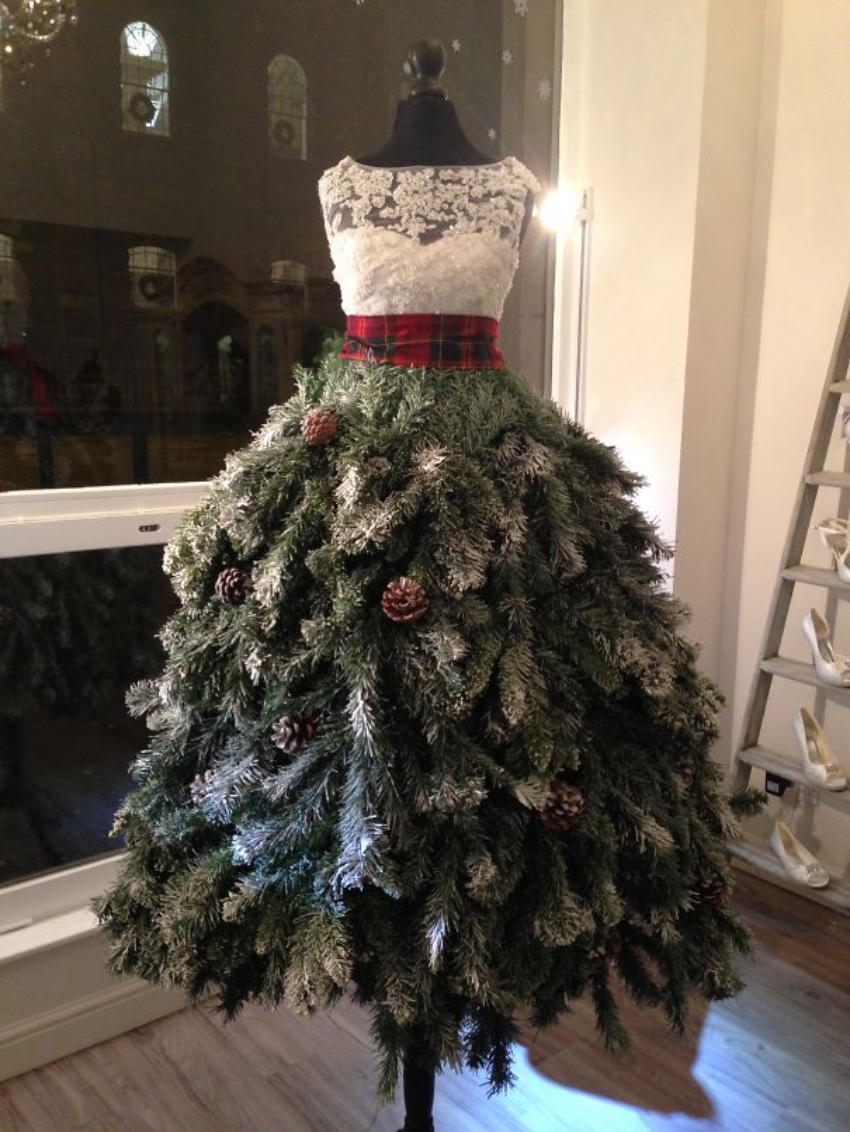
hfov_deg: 43.0
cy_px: 566
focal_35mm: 33
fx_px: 1080
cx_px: 425
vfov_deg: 55.3
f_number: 2.4
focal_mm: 4.12
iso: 200
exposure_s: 1/20
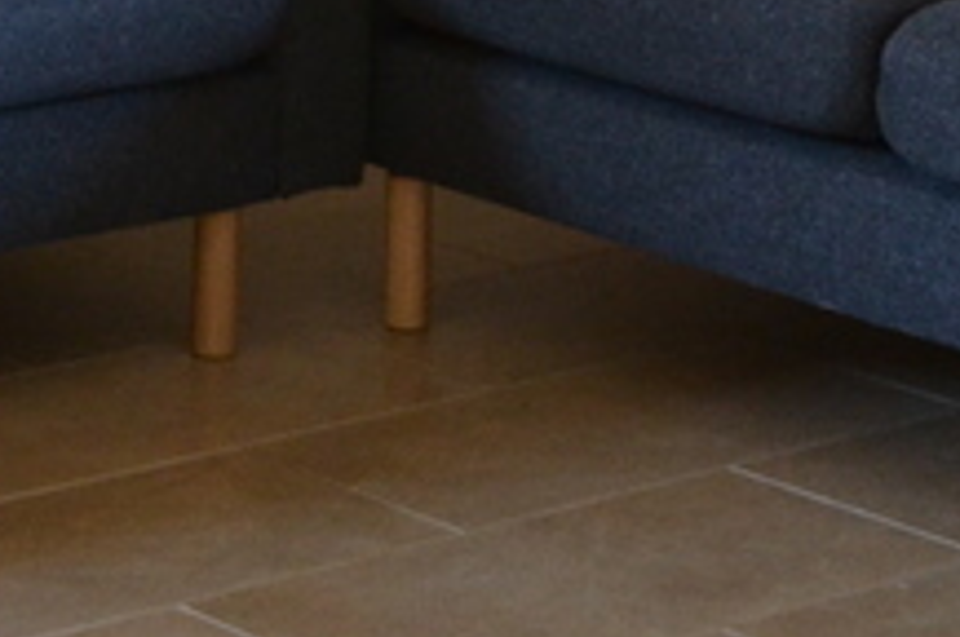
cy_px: -343
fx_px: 4154
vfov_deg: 8.6
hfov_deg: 13.1
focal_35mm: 156
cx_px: 146
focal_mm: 22
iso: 800
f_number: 4.5
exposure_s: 1/30
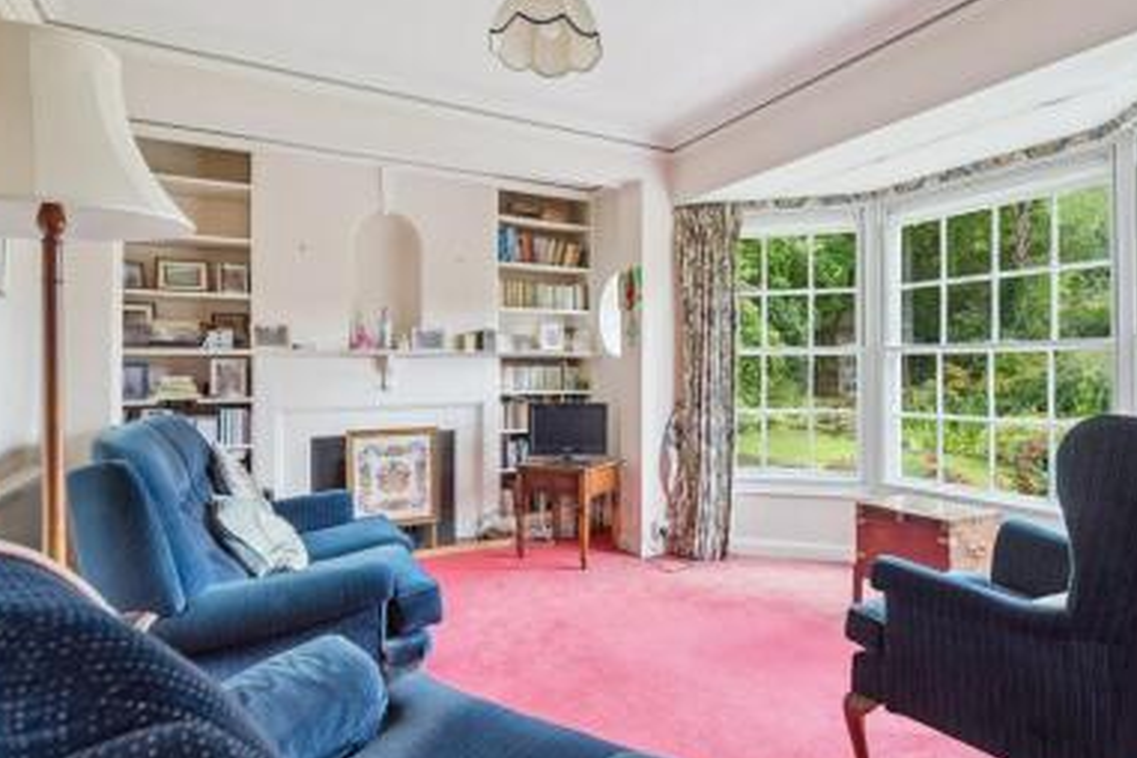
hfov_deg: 83.8
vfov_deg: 61.9
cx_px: 621
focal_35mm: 20
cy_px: 401
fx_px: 632
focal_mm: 16
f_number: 5
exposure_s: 1/30
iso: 320
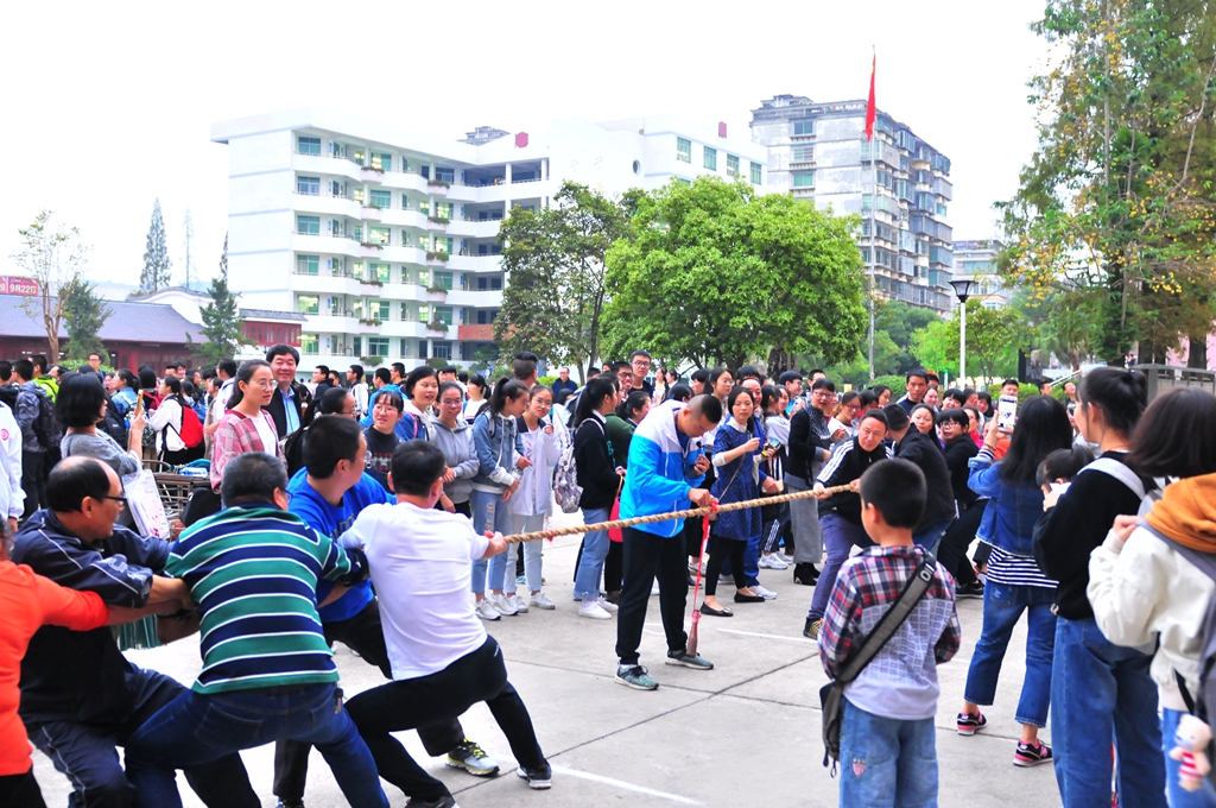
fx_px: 1214
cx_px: 608
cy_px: 404
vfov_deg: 36.8
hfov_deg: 53.2
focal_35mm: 36
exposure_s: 1/30
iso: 1250
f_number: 2.8
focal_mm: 24
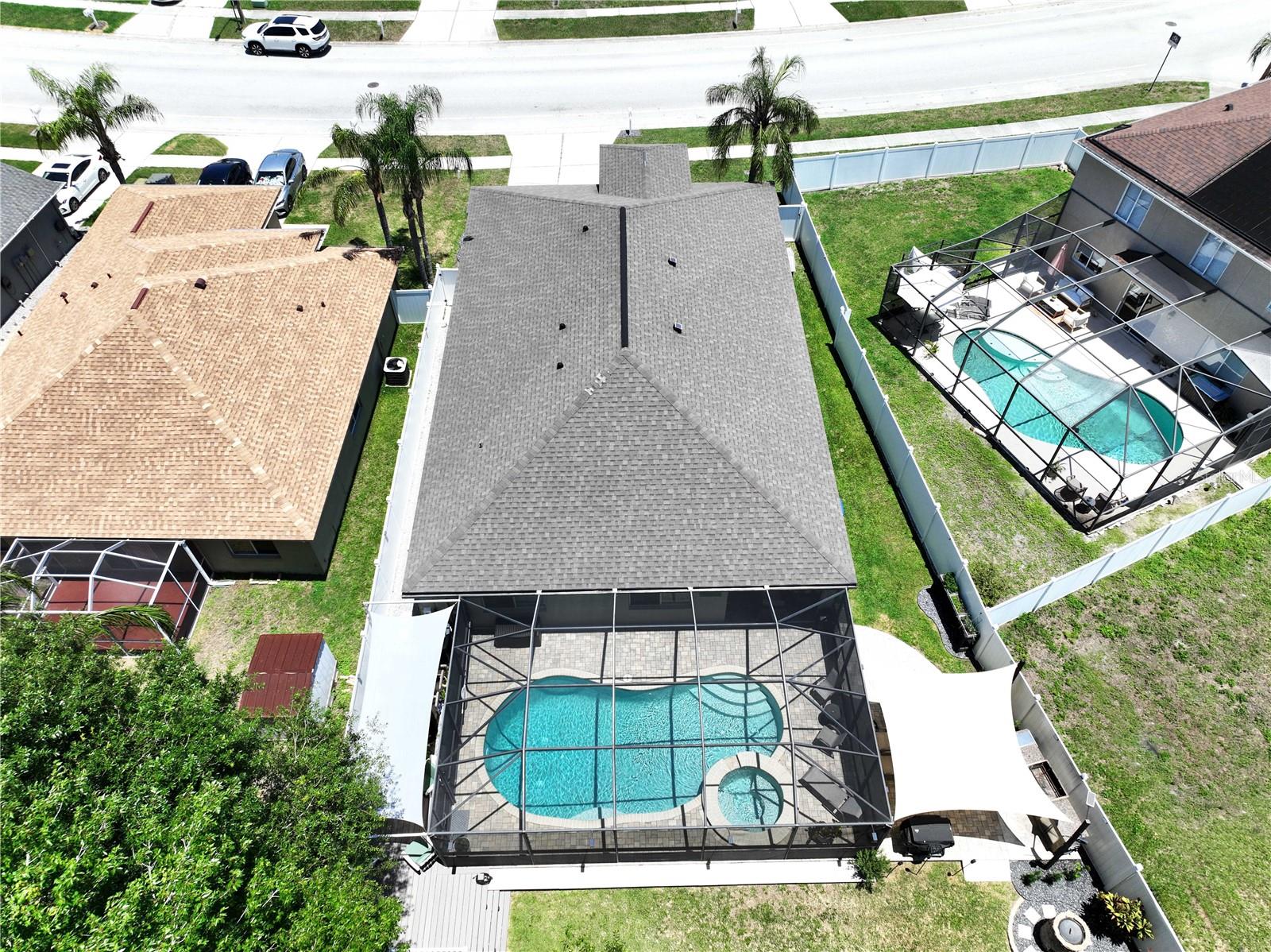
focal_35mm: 24
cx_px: 636
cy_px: 476
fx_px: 881
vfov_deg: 56.8
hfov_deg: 71.6
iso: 100
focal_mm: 12.29
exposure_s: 1/400
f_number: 3.5
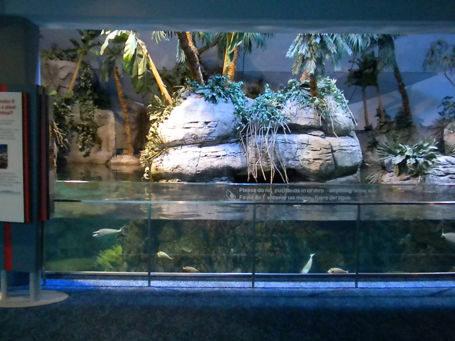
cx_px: 228
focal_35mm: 37
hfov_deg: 50.1
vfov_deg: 38.7
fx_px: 486
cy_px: 170
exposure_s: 1/61.1
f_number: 3.5
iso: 1802
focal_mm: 6.6
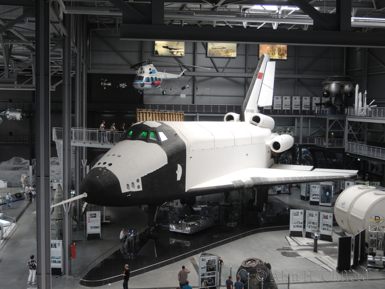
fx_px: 556
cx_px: 192
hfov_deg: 38.2
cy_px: 144
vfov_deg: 29.1
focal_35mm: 50
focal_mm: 10.7
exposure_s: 1/25
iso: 100
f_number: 3.2
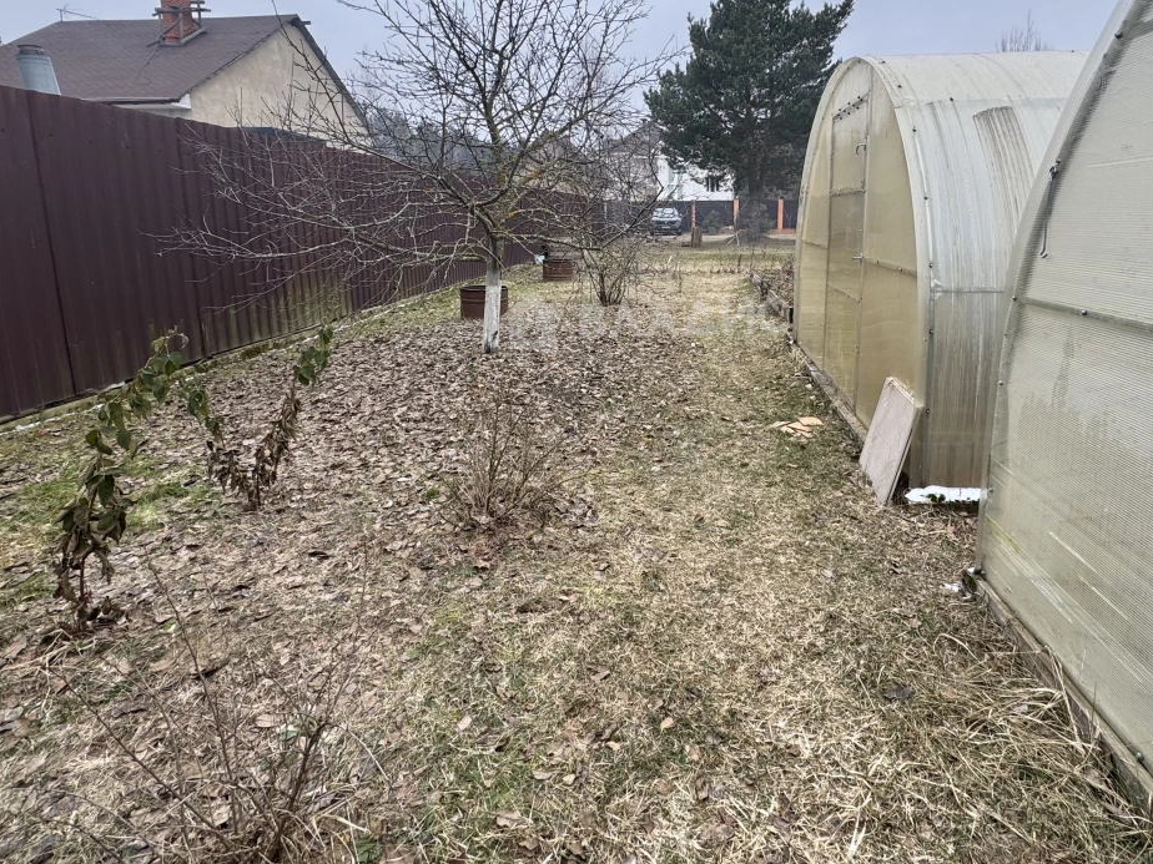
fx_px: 633
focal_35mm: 19
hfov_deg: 84.3
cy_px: 316
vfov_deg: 67.5
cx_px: 646
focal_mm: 2.22
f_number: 2.2
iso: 40
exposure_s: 1/108
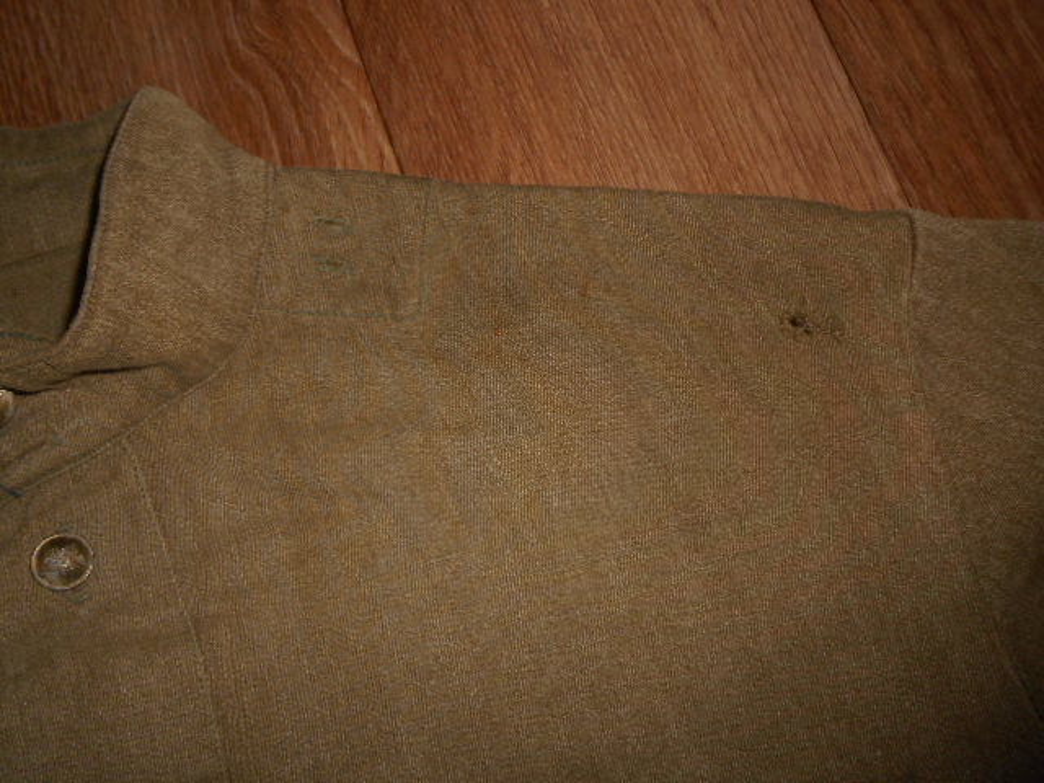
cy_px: 392
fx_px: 905
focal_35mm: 30
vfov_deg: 46.8
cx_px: 522
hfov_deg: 60.0
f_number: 8.5
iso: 80
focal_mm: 5.1
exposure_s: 1/25
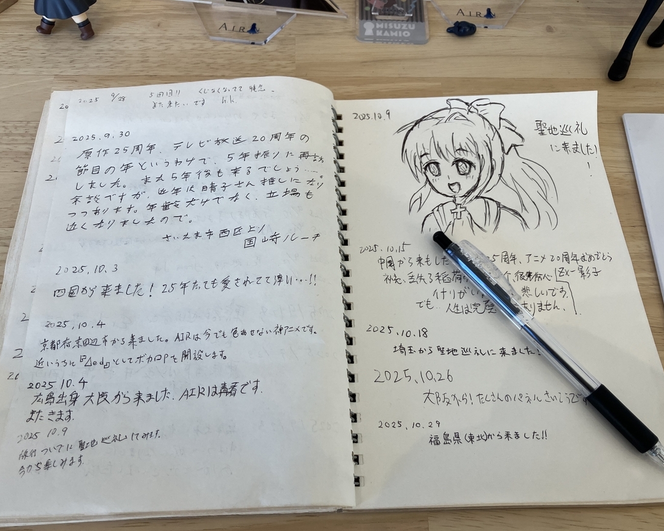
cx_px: 320
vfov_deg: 48.5
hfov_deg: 58.7
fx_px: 590
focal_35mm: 30
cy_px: 272
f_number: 1.8
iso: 50
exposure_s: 1/120
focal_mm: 3.99
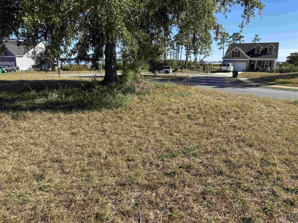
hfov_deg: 67.3
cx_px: 149
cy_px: 112
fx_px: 224
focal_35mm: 26
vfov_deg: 53.1
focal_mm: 5.96
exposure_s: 1/1912
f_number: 1.6
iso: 50
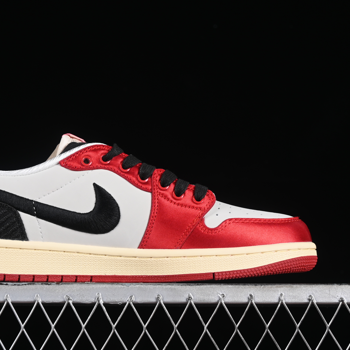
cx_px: 120
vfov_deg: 18.1
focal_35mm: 96
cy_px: 176
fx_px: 1098
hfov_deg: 18.1
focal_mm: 50
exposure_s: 1/80
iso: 160
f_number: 7.1
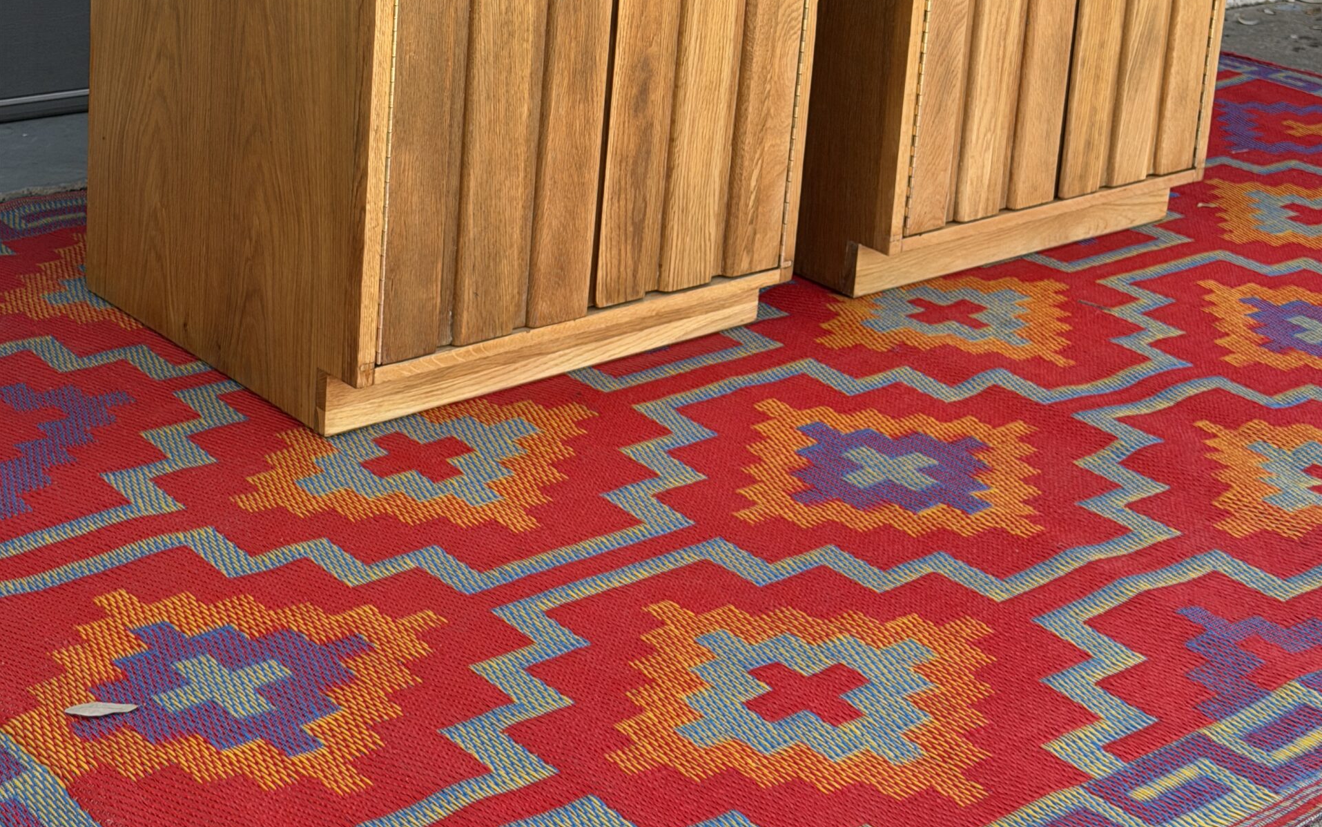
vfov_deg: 18.9
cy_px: 102
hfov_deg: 30.2
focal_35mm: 68
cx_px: 662
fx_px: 2450
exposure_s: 1/273
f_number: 1.78
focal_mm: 6.76
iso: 64
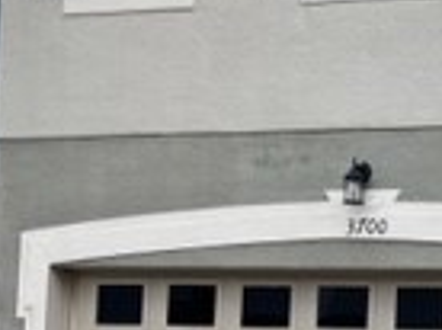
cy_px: 285
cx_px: 653
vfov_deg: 12.1
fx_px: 1542
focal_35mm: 121
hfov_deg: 15.2
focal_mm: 5.1
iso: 50
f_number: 1.6
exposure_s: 1/858
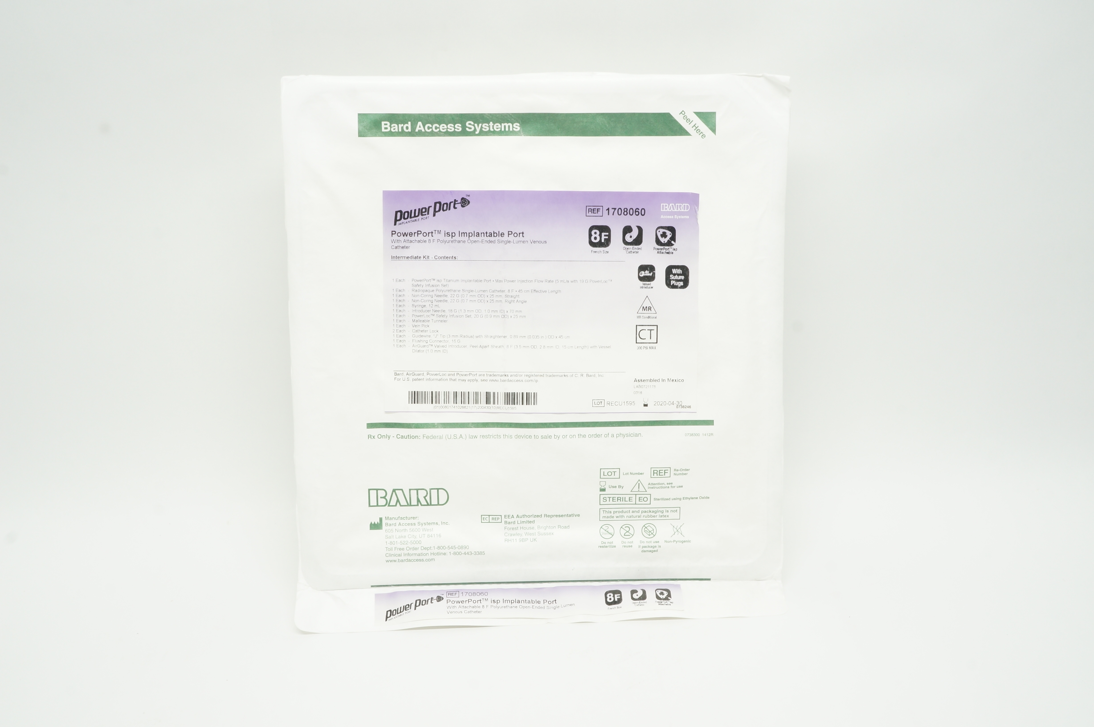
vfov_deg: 38.3
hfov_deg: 55.2
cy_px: 364
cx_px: 547
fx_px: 1047
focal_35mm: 34
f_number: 14
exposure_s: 1/10
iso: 400
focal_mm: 23
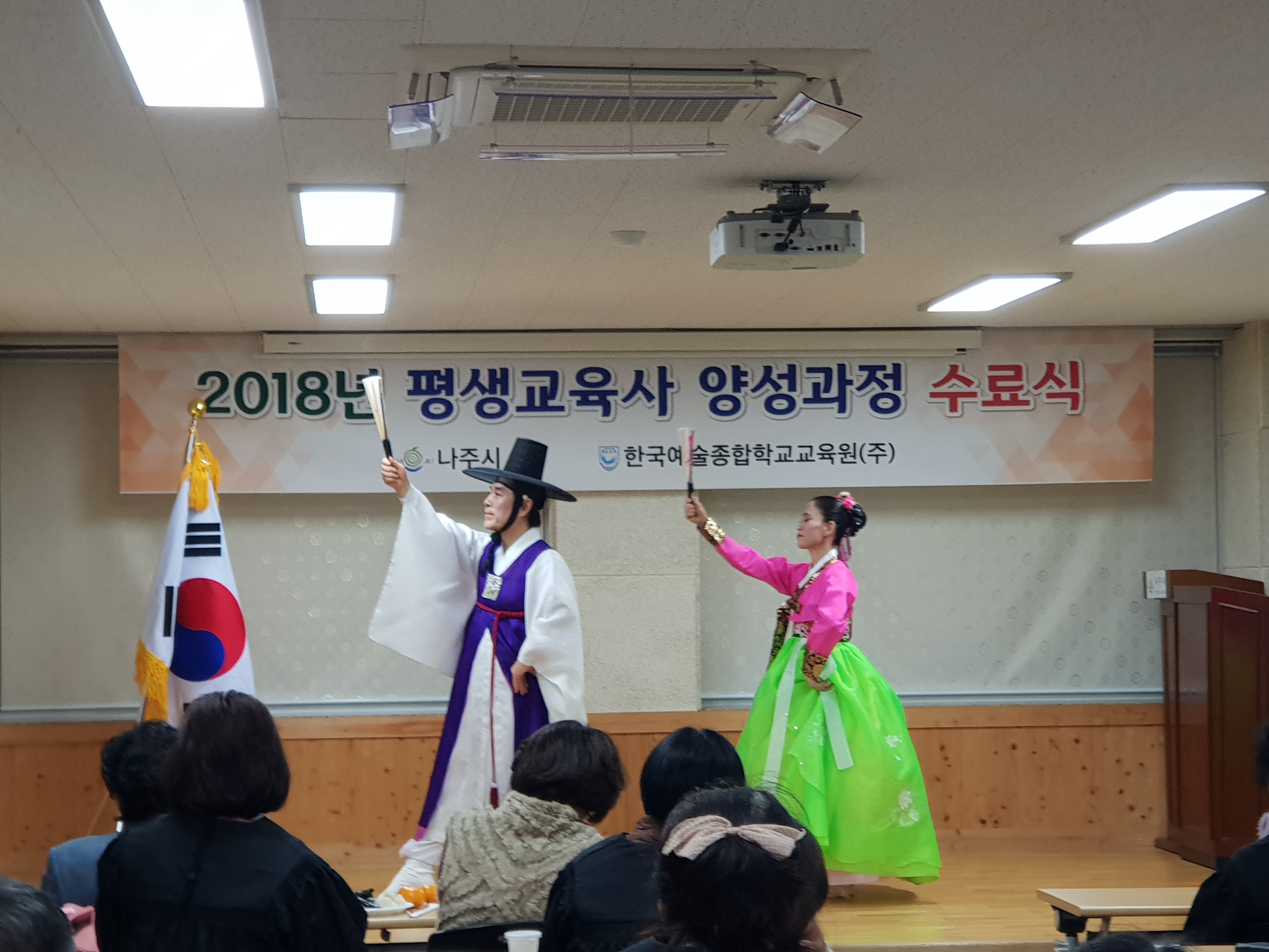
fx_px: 1906
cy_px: 476
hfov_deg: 36.8
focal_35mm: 52
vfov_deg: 28.0
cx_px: 634
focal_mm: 6
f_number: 2.4
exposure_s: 1/30
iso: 100
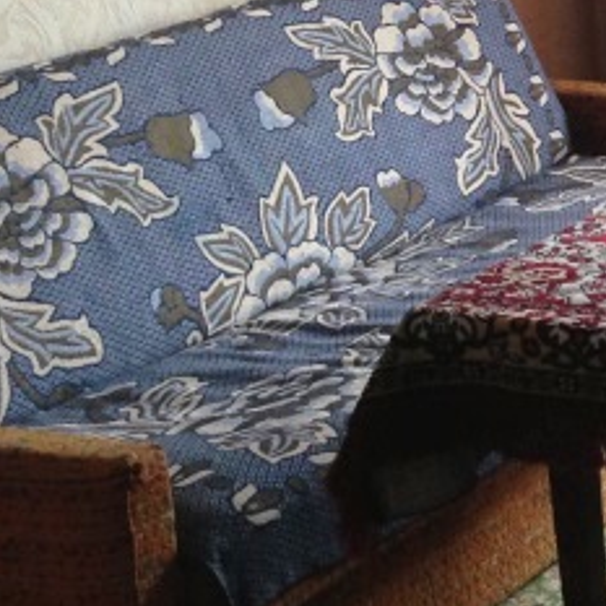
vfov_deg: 13.5
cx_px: 830
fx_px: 2535
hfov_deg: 13.1
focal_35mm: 128
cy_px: 75
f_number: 2.4
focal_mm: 4.13
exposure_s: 1/20
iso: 100
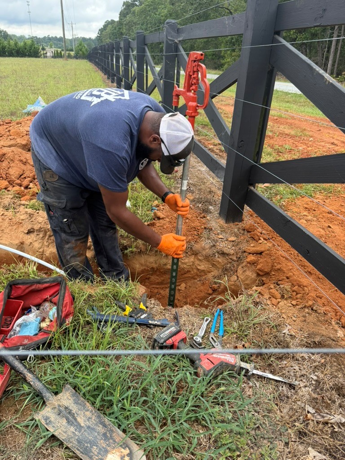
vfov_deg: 71.6
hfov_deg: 56.8
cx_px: 172
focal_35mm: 24
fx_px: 319
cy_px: 230
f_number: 1.78
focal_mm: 6.76
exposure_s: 1/702
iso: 100
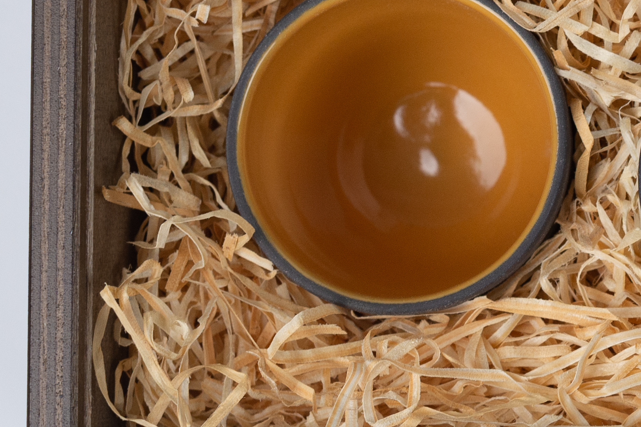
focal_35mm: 183
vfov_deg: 7.5
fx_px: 3259
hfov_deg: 10.7
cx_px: 1018
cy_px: -49
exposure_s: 1/125
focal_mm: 50
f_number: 6.3
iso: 640
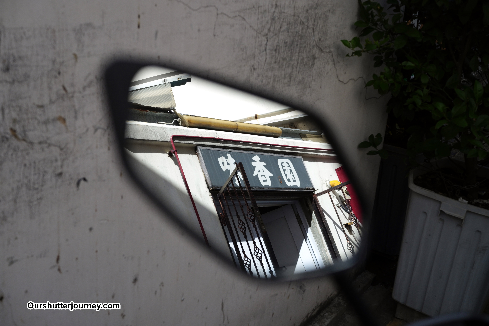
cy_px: 163
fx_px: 611
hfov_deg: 43.6
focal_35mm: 45
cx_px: 244
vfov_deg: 29.9
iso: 640
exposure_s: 1/1600
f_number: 7.1
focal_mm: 45
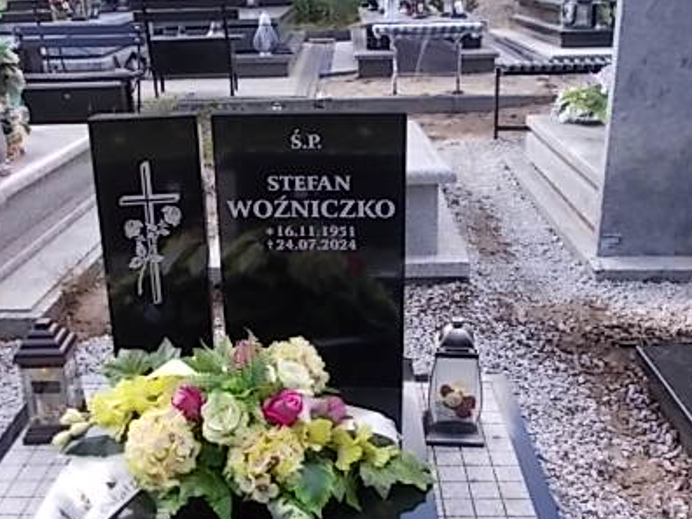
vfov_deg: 34.3
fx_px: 840
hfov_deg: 44.7
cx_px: 311
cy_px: 278
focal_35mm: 42
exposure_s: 1/200
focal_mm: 4.6
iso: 80
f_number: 3.2
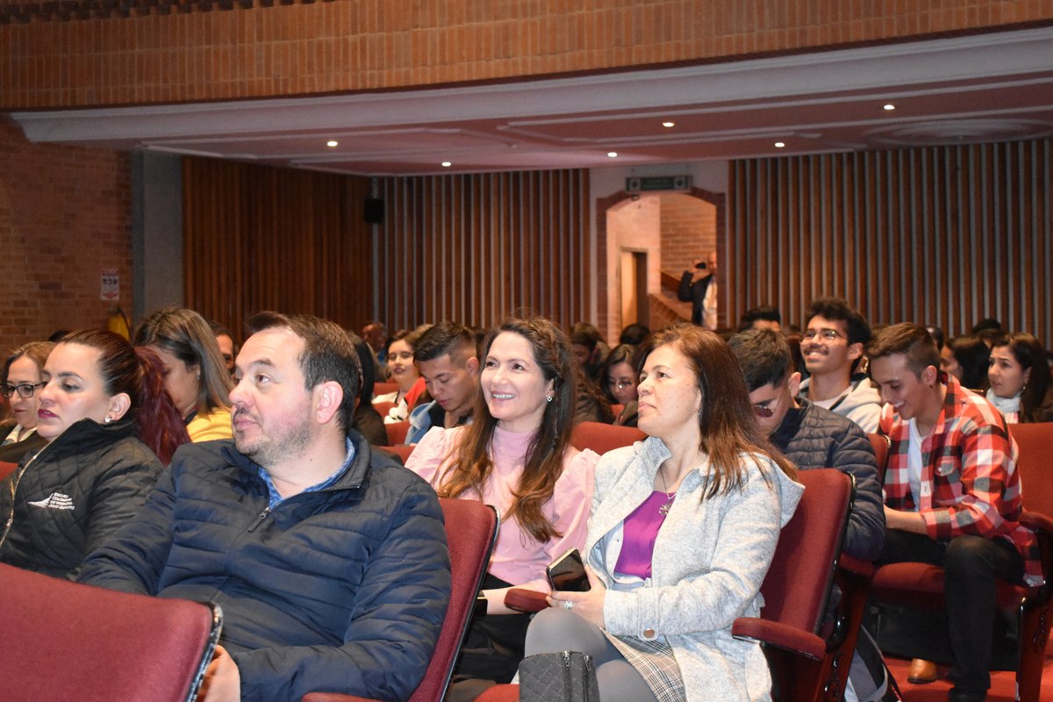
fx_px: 1579
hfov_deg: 36.9
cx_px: 526
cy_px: 351
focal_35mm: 54
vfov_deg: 25.1
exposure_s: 1/60
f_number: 4.8
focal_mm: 36
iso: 6400
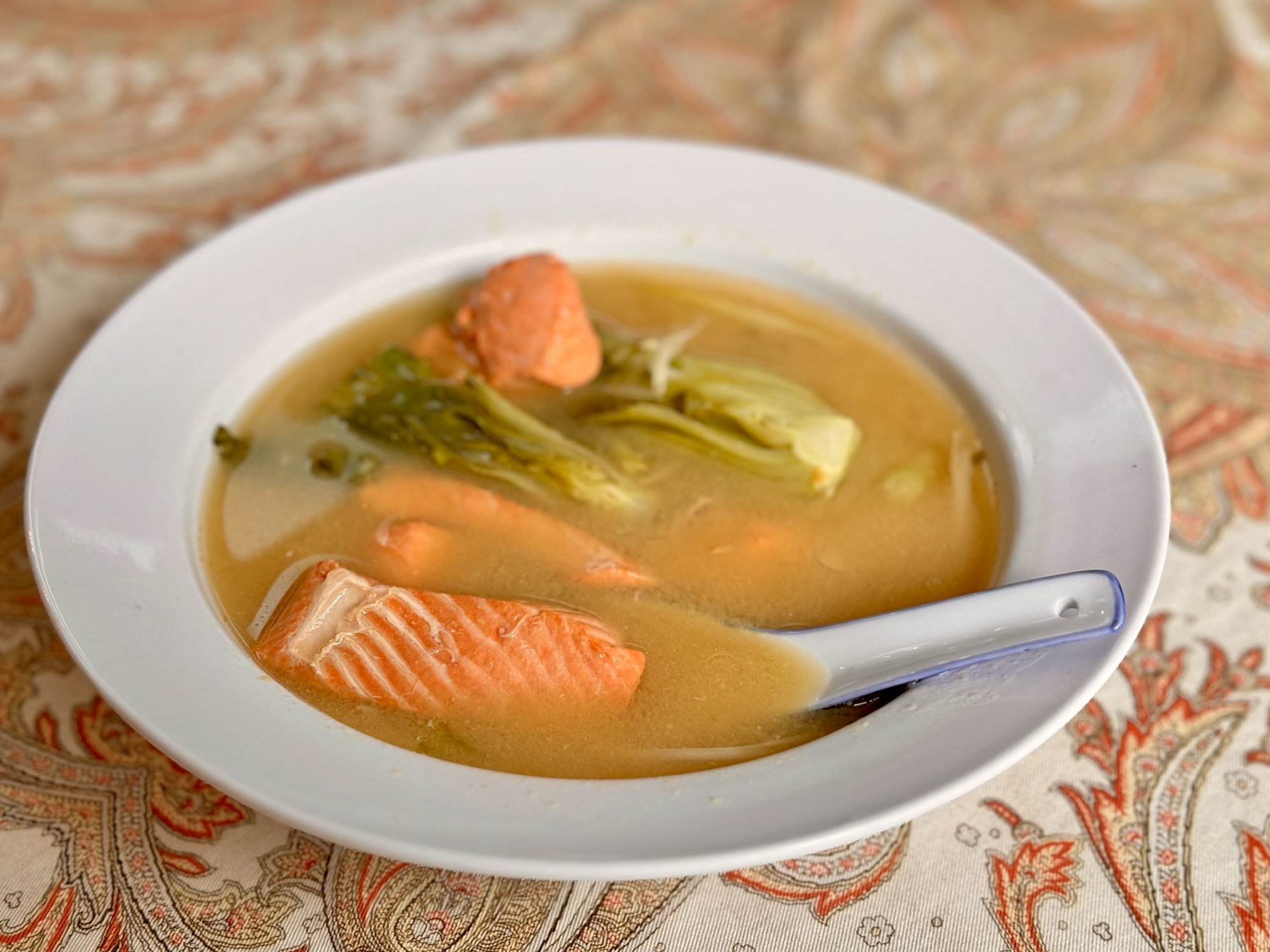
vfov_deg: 29.7
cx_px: 624
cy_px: 483
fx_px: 1798
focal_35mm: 49
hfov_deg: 38.9
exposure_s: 1/120
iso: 64
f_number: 1.78
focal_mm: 6.76
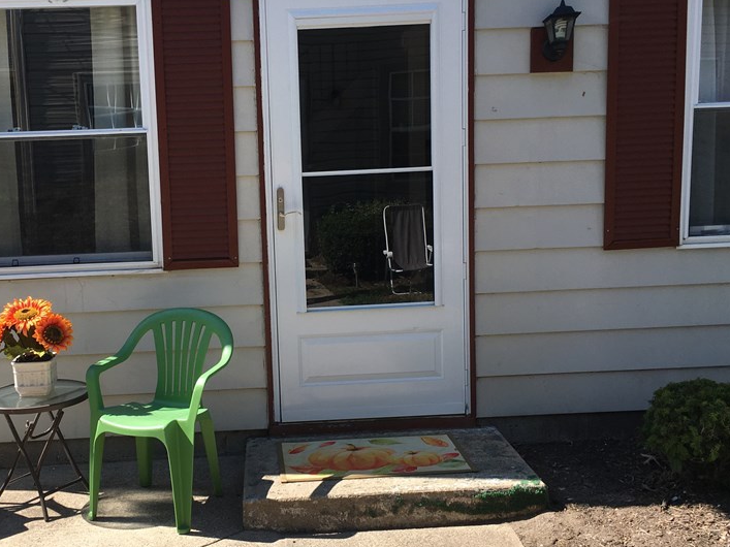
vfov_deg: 34.3
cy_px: 271
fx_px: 886
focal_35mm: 42
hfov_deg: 44.5
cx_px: 288
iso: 25
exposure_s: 1/836
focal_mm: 4.15
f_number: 2.2
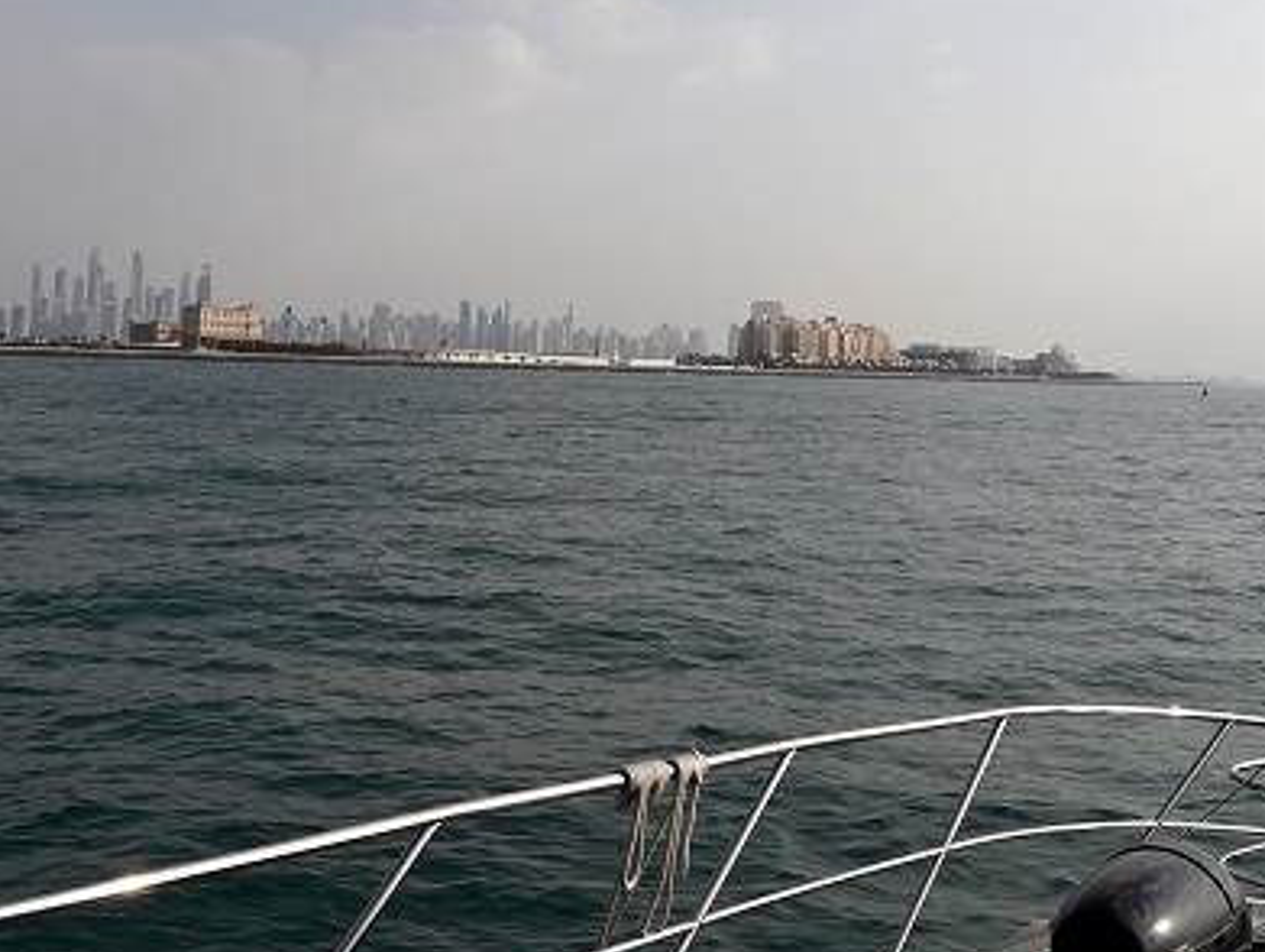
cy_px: 261
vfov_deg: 33.8
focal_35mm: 42
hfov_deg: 44.5
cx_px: 495
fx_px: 1536
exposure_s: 1/500
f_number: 8
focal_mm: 12
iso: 100
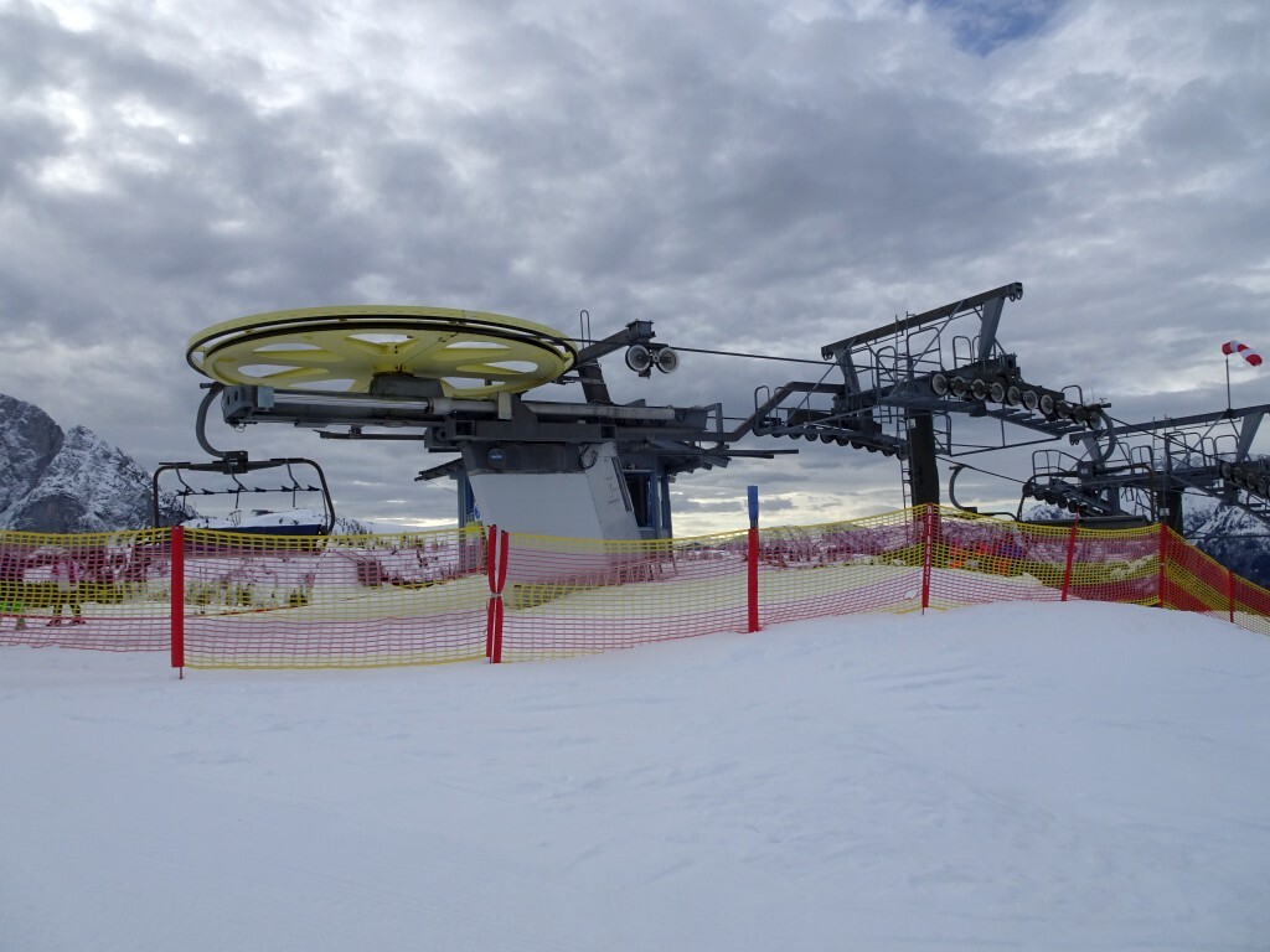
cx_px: 635
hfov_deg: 71.6
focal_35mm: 24
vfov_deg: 56.8
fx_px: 881
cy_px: 476
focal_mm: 4.1
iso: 80
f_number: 3.5
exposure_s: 1/1250
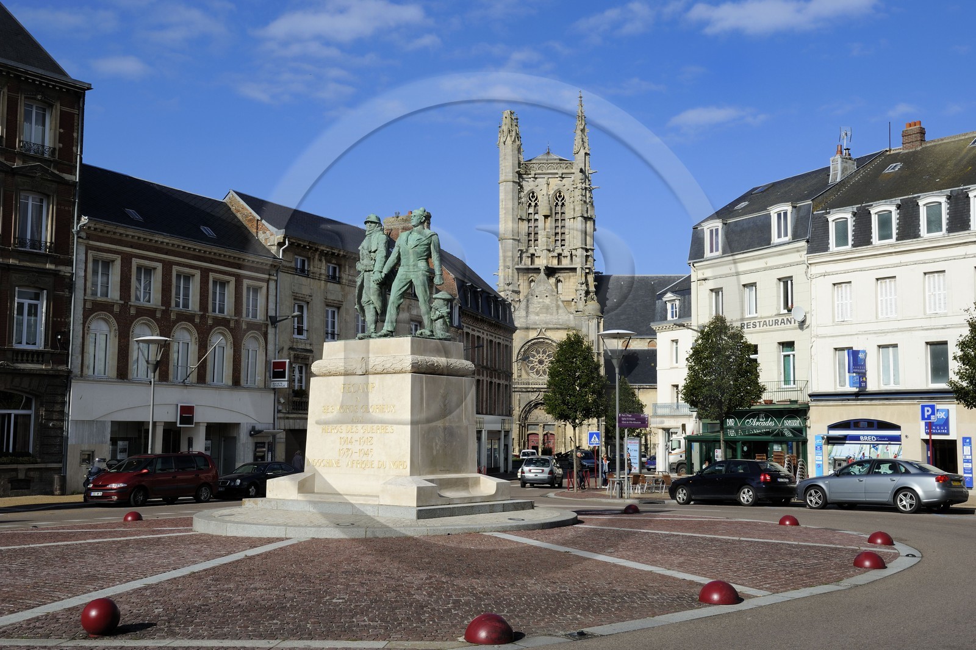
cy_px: 325
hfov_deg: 50.7
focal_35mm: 38
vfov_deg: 35.0
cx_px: 488
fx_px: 1030
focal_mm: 38
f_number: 14
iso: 200
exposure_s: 1/200
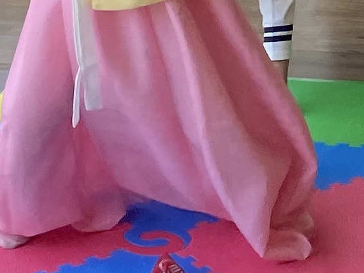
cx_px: 432
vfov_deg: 7.8
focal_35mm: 185
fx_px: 1945
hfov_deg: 10.5
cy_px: -209
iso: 32
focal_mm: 4.25
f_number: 1.8
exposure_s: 1/268
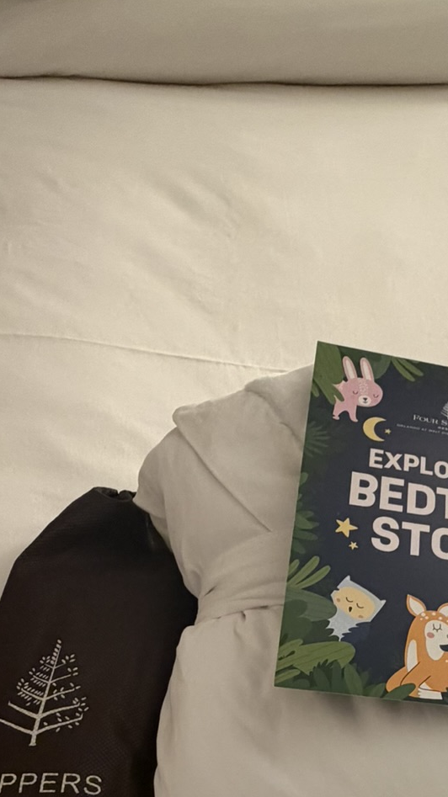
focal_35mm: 33
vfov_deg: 51.8
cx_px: 366
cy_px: 730
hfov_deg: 34.4
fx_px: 698
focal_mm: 2.22
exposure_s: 1/60
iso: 400
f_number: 2.2
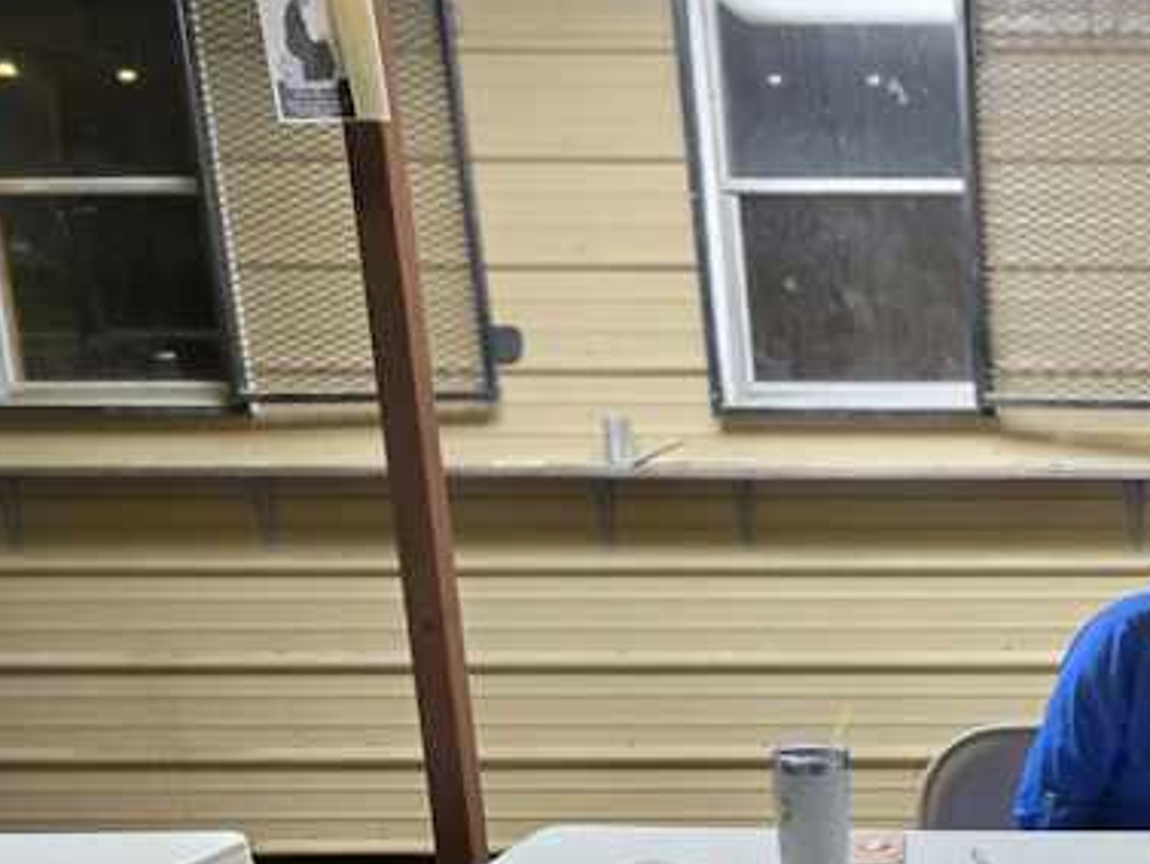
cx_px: 1403
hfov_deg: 27.6
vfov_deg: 23.3
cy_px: 818
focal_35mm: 61
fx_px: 2027
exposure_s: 1/60
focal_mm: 5.4
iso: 640
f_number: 1.8
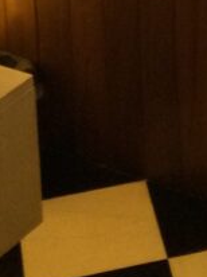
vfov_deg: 10.9
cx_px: 318
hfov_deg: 9.1
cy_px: -338
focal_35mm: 159
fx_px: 1270
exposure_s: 1/24
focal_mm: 3.3
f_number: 2.4
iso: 100
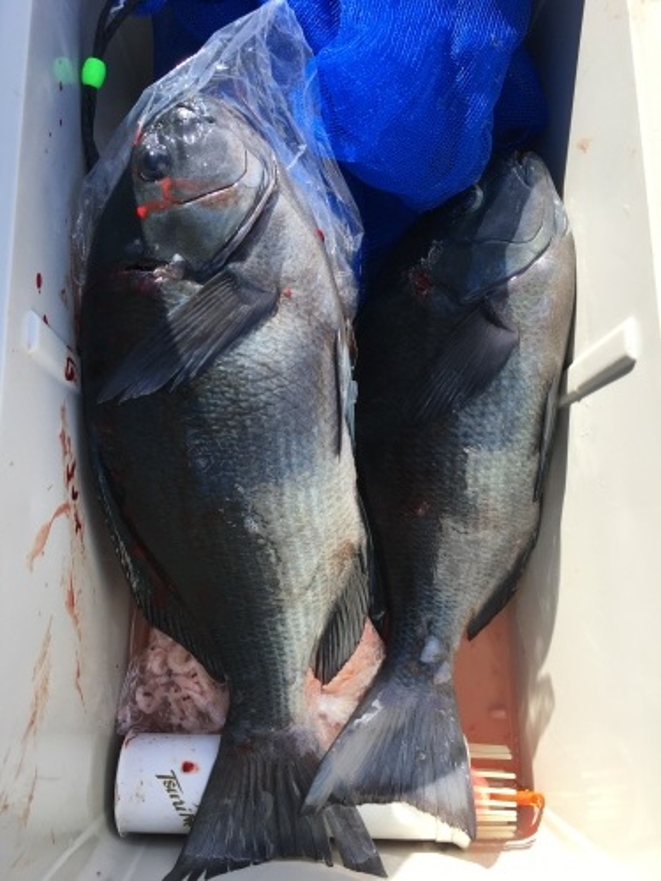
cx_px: 330
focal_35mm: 29
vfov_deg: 61.7
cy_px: 440
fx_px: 738
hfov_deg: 48.2
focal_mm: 4.15
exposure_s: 1/615
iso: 25
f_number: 2.2
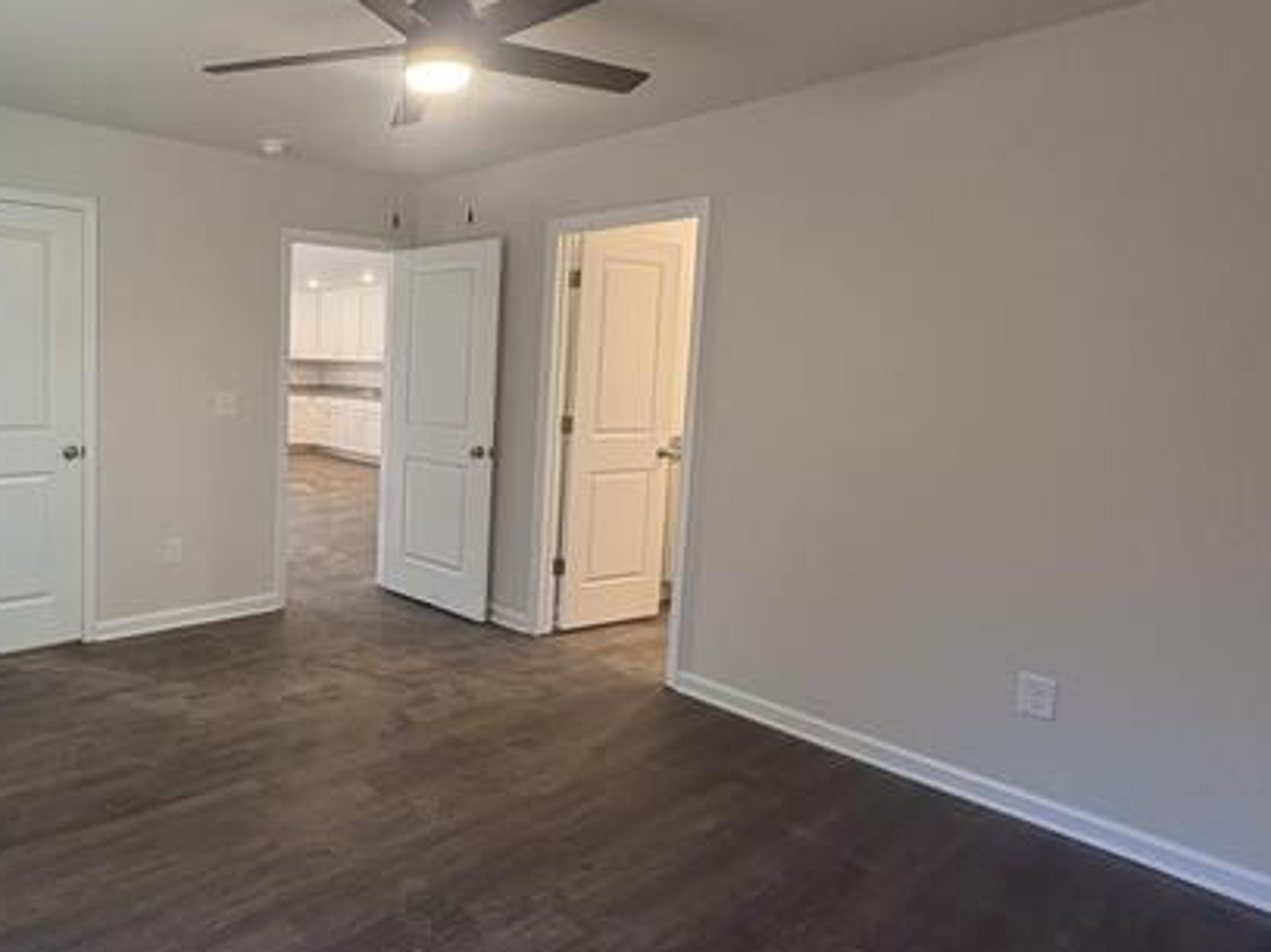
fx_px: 808
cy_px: 421
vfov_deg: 60.9
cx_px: 306
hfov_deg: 70.8
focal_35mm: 22
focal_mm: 2.22
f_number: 2.2
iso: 160
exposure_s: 1/60
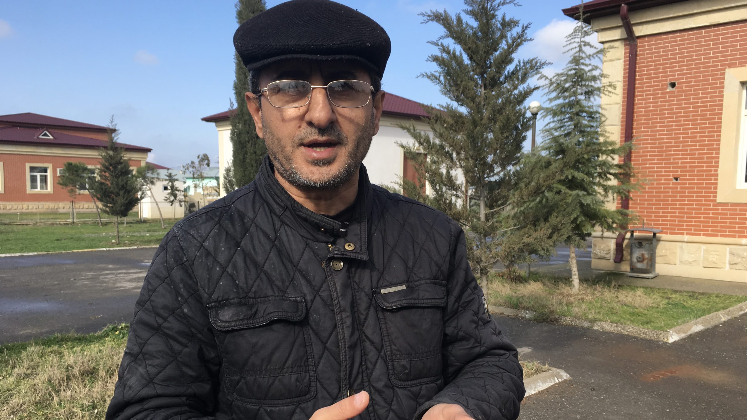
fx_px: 634
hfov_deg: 61.0
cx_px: 371
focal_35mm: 32
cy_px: 260
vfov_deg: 36.5
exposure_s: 1/938
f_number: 2.2
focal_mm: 4.15
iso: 25
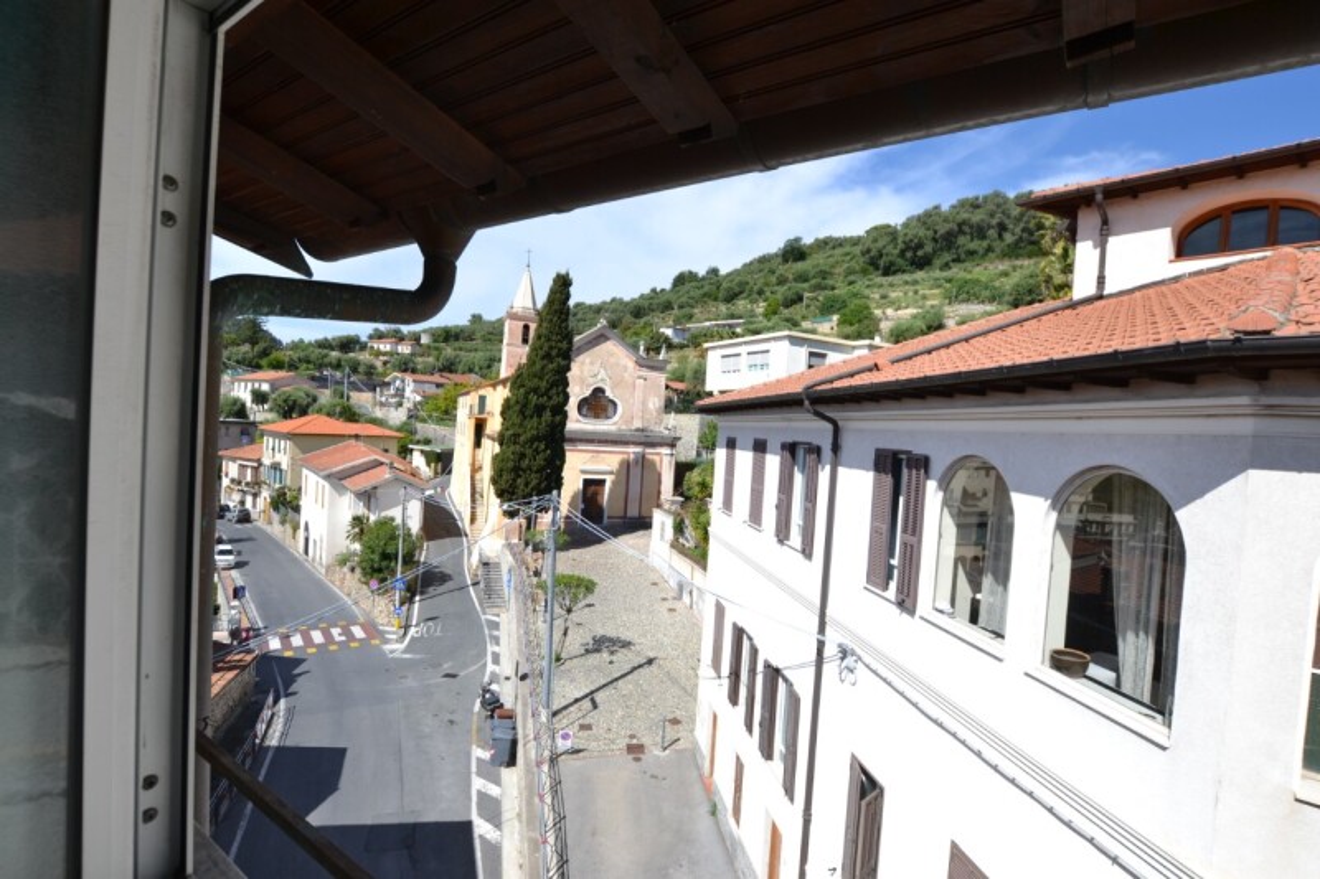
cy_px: 440
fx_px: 632
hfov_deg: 92.5
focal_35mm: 17
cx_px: 660
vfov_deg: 69.6
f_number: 7.1
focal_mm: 11.5
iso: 100
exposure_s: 1/200
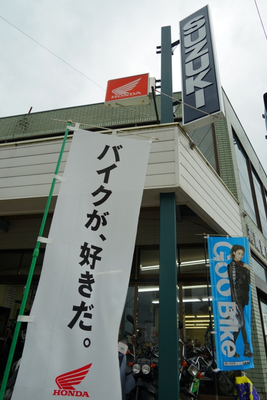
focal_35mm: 25
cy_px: 206
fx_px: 278
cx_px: 138
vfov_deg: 71.5
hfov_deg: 51.3
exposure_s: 1/100
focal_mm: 24
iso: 100
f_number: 8
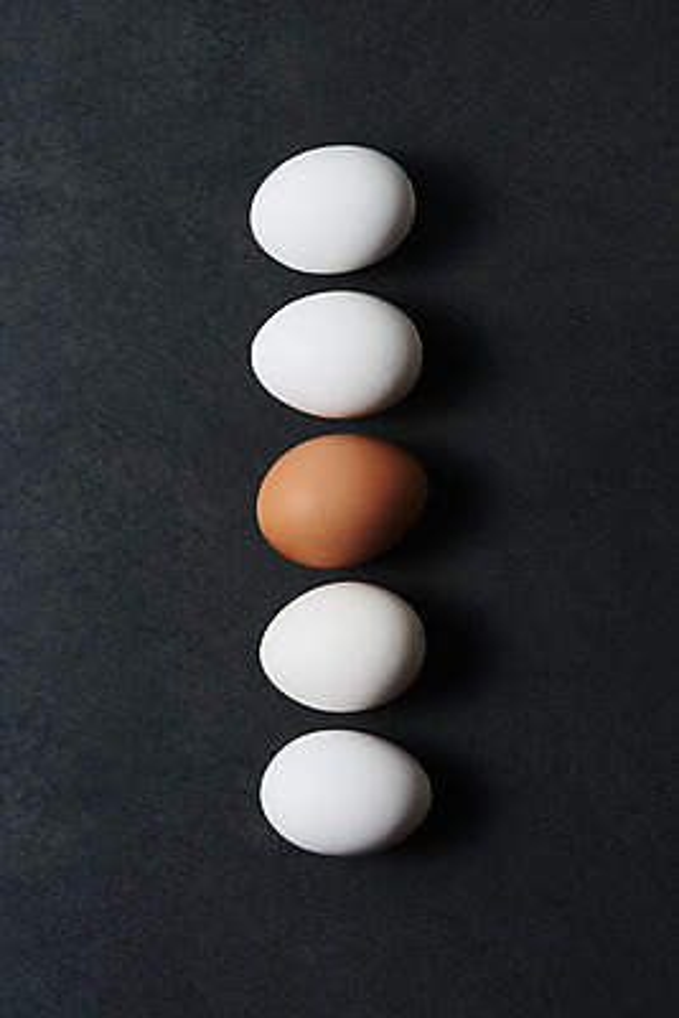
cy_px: 509
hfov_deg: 13.1
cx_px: 340
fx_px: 2968
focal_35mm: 105
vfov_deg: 19.4
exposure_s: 1/125
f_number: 20
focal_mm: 105
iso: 100
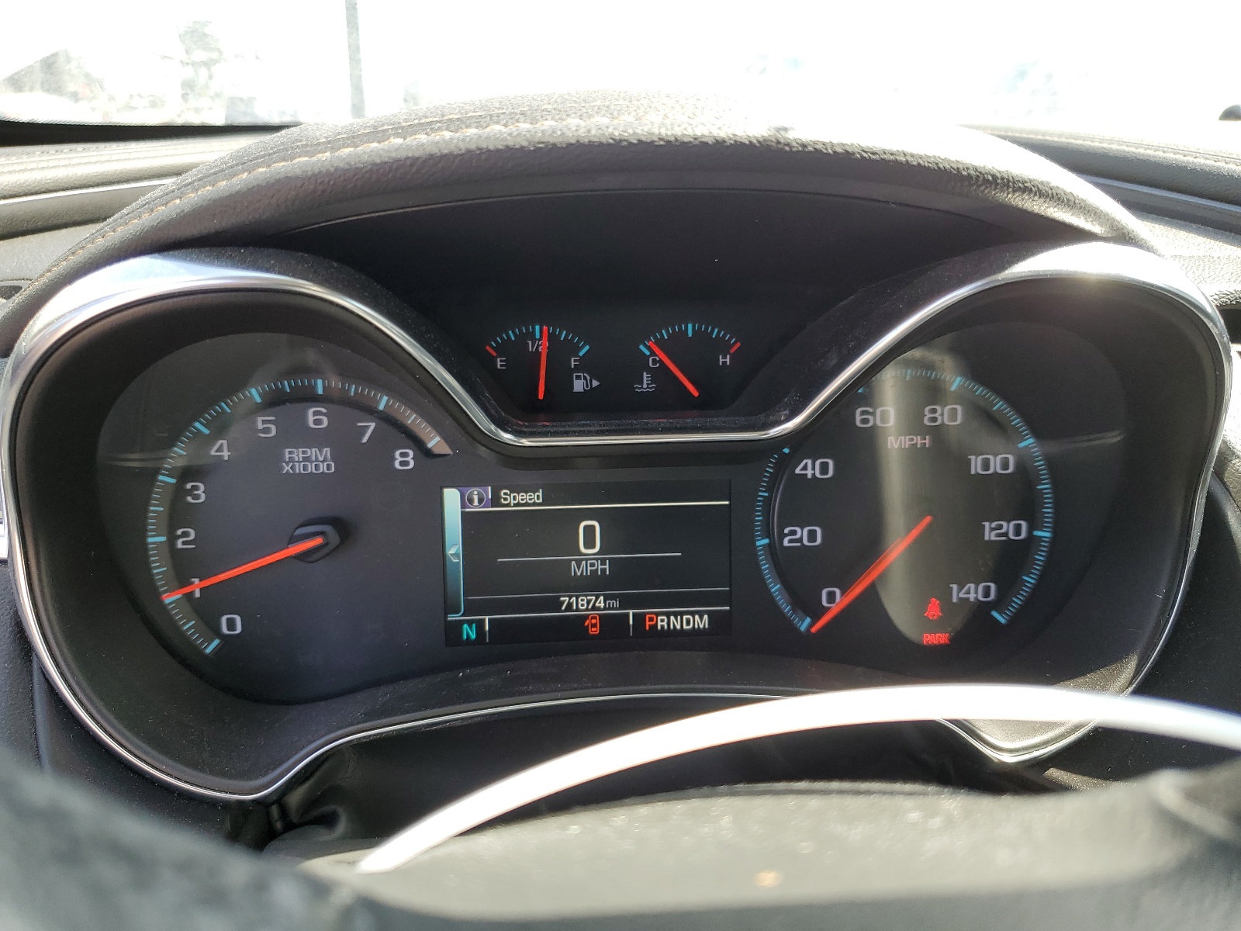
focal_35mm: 26
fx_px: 932
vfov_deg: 53.1
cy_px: 466
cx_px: 620
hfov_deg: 67.3
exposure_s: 1/217
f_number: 1.5
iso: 50
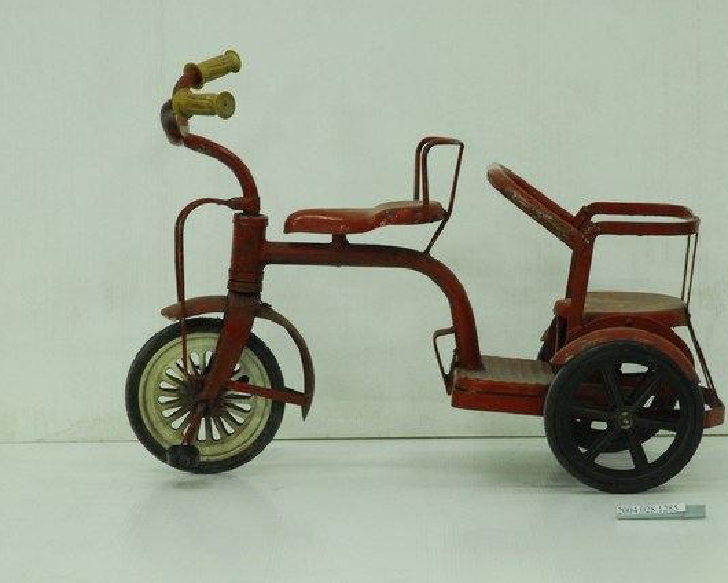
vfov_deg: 13.0
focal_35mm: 119
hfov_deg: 16.2
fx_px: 2564
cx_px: 416
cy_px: 292
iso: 1000
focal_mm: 70
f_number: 8
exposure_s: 1/10
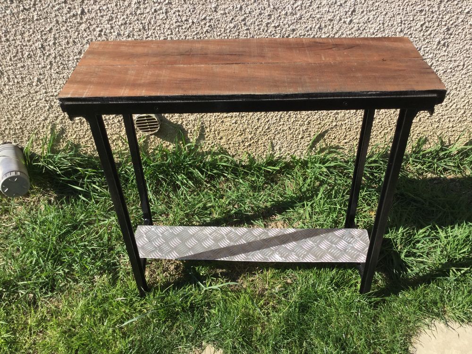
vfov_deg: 45.4
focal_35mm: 31
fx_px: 423
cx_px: 236
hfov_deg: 58.4
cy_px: 177
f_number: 2.4
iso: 25
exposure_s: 1/840
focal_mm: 3.3
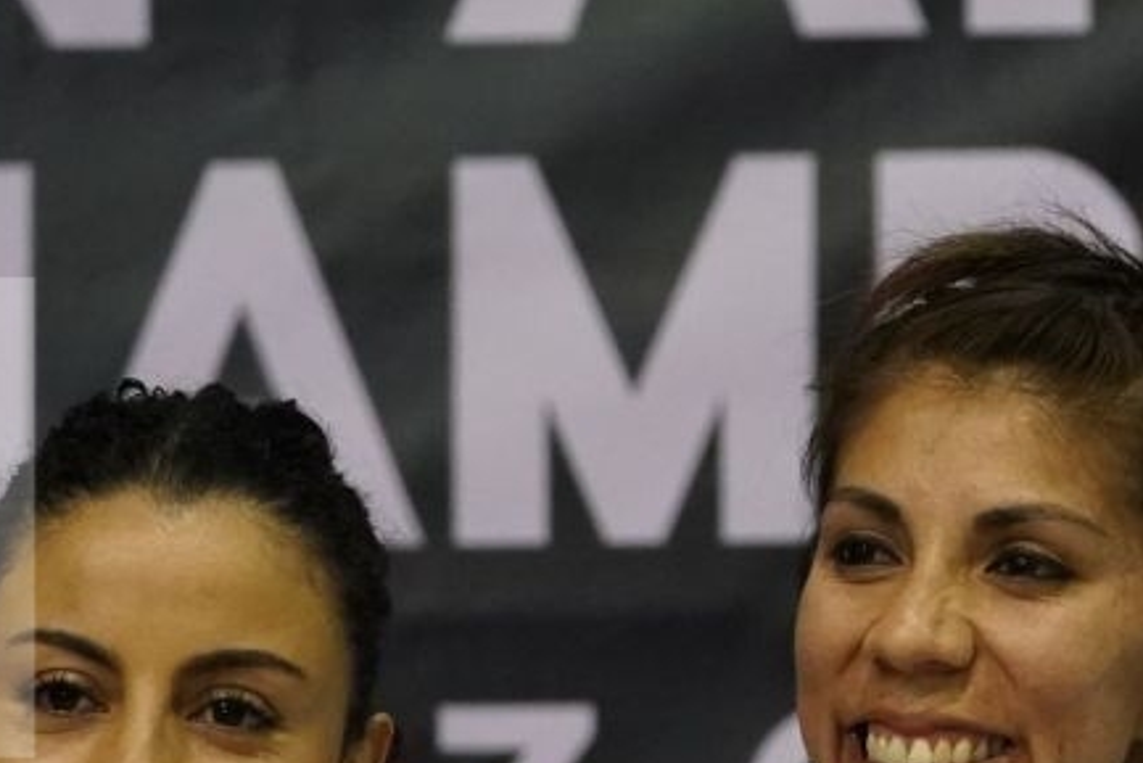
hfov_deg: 4.3
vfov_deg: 2.9
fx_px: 15054
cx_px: 1579
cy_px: 1452
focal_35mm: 474
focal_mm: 114
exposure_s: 1/250
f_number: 3.2
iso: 5000
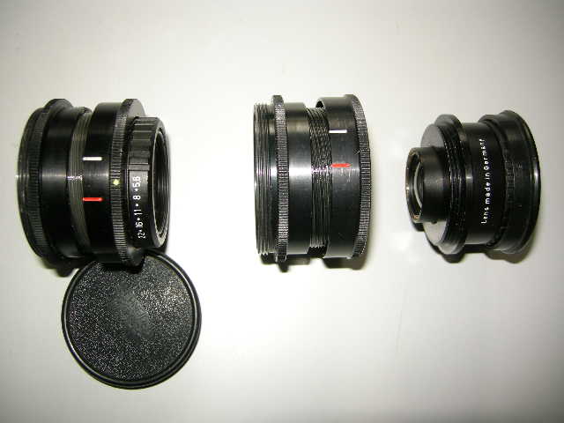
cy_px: 212
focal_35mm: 36
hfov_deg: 51.4
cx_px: 282
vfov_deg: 39.7
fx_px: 587
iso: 64
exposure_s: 1/30
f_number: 2.7
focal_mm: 7.5
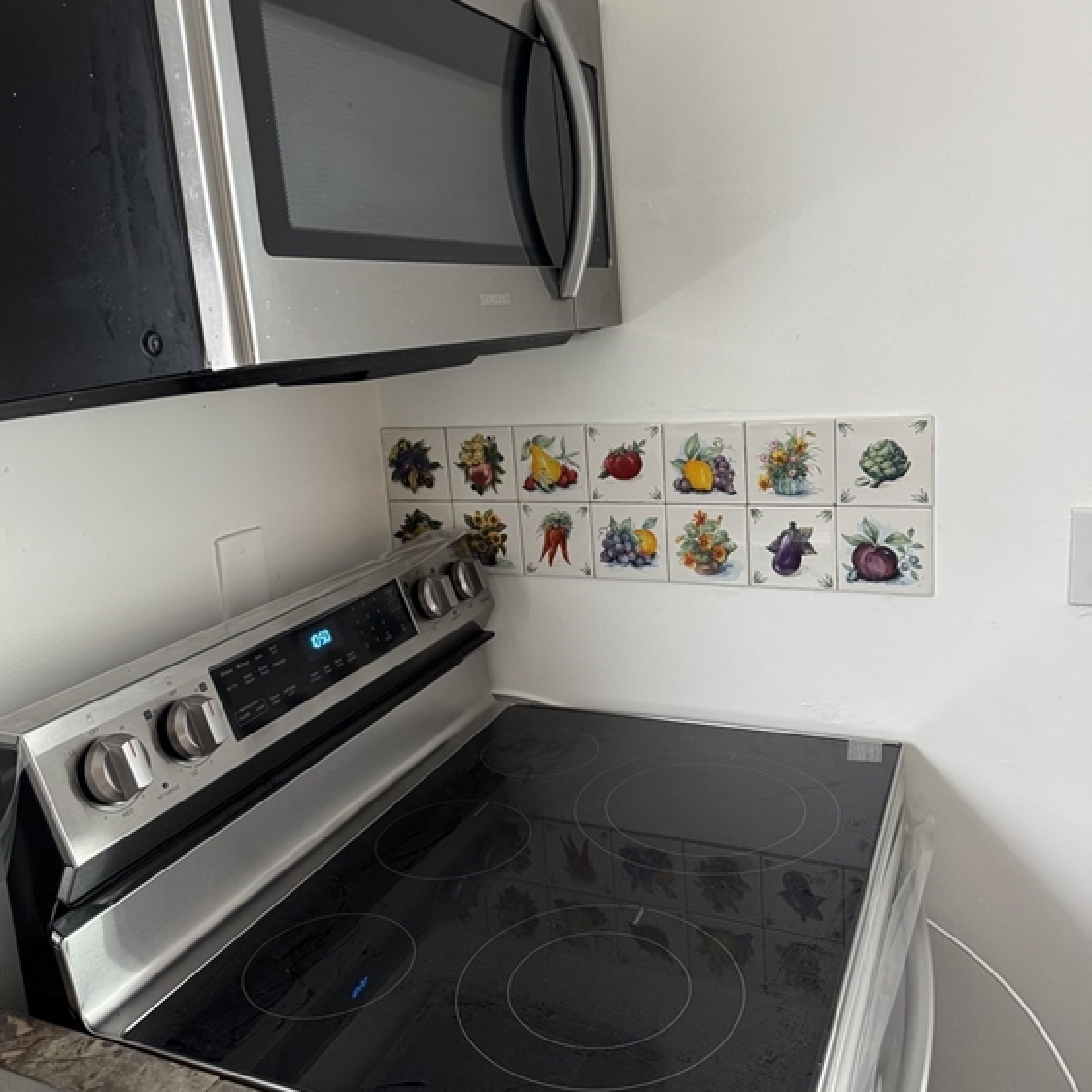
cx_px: 536
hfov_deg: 55.6
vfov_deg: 55.6
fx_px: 1035
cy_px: 503
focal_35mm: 29
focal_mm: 6.76
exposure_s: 1/60
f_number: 1.78
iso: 320
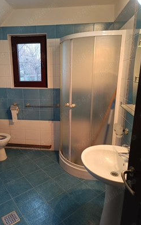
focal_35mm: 26
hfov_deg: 47.4
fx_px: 160
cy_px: 114
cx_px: 57
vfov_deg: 70.4
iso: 588
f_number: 1.88
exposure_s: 1/33.3
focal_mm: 5.59
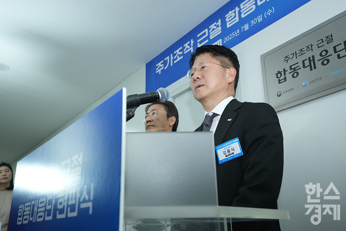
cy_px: 116
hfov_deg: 54.4
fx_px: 336
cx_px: 173
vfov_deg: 37.9
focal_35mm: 35
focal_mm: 35
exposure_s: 1/160
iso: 3200
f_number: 5.6
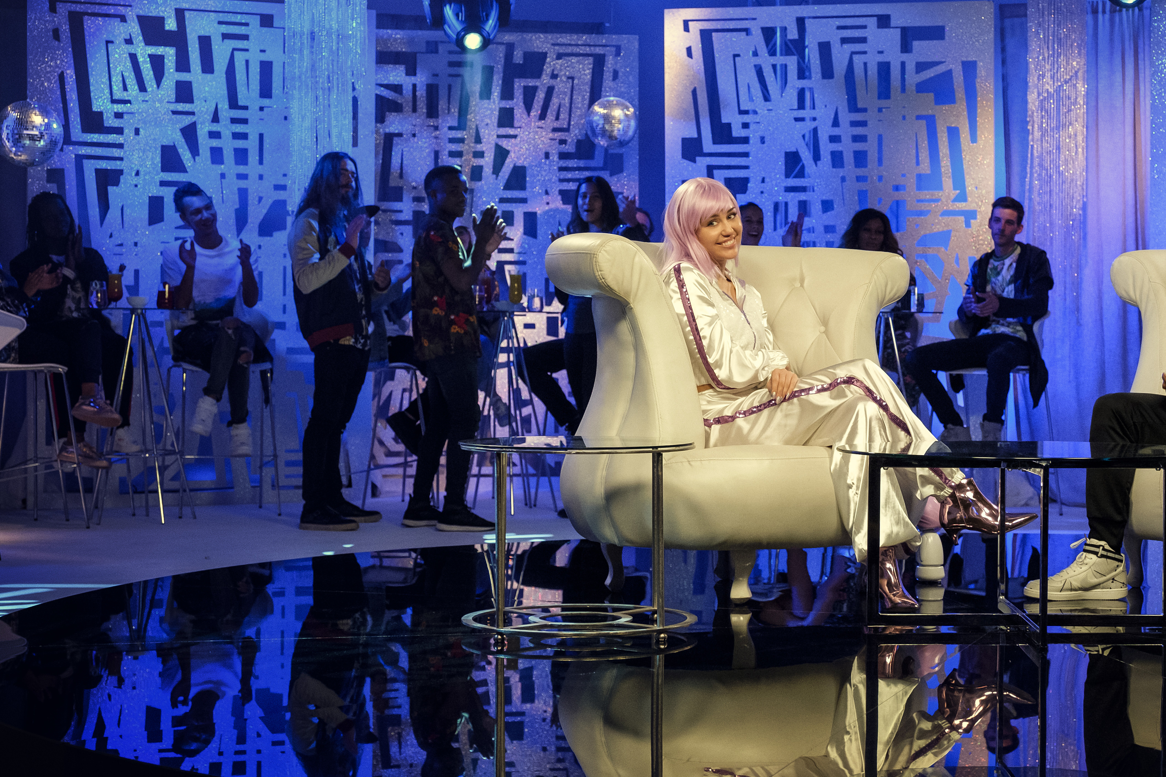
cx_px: 799
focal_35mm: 67
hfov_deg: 29.8
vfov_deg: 20.3
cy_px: 341
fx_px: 2170
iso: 3200
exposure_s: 1/320
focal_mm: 31.1
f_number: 3.6
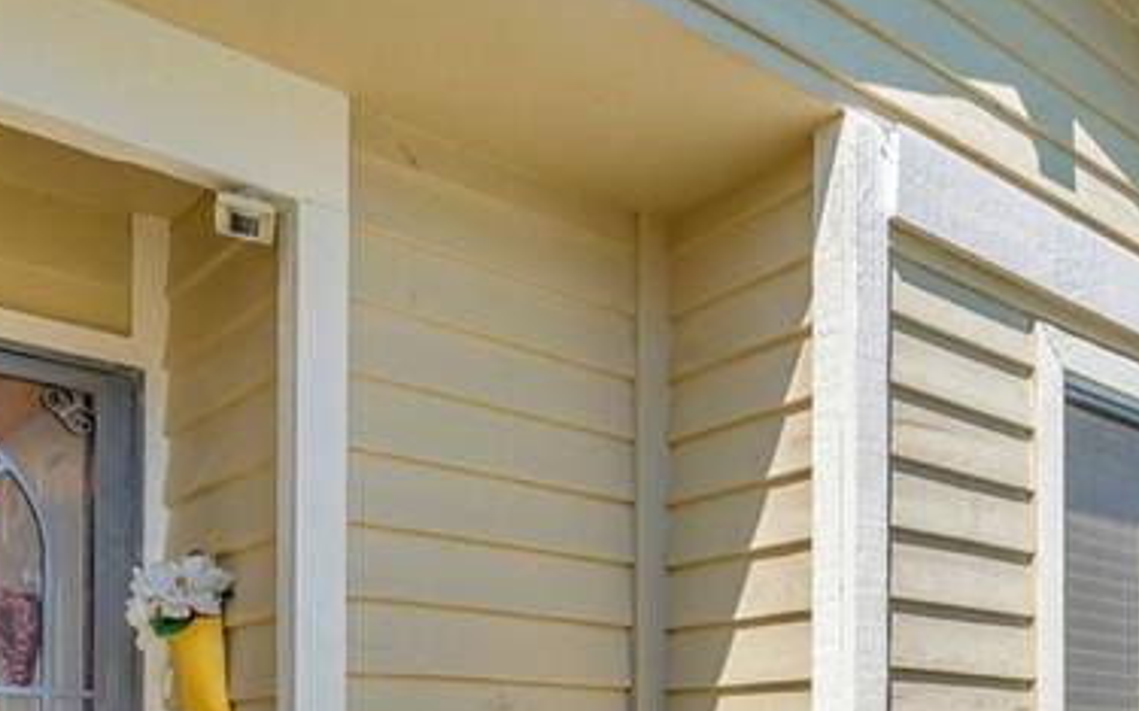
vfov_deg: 29.4
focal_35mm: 39
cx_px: 926
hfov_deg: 47.4
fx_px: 1210
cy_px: 787
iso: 400
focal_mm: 14
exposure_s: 1/2000
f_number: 6.3
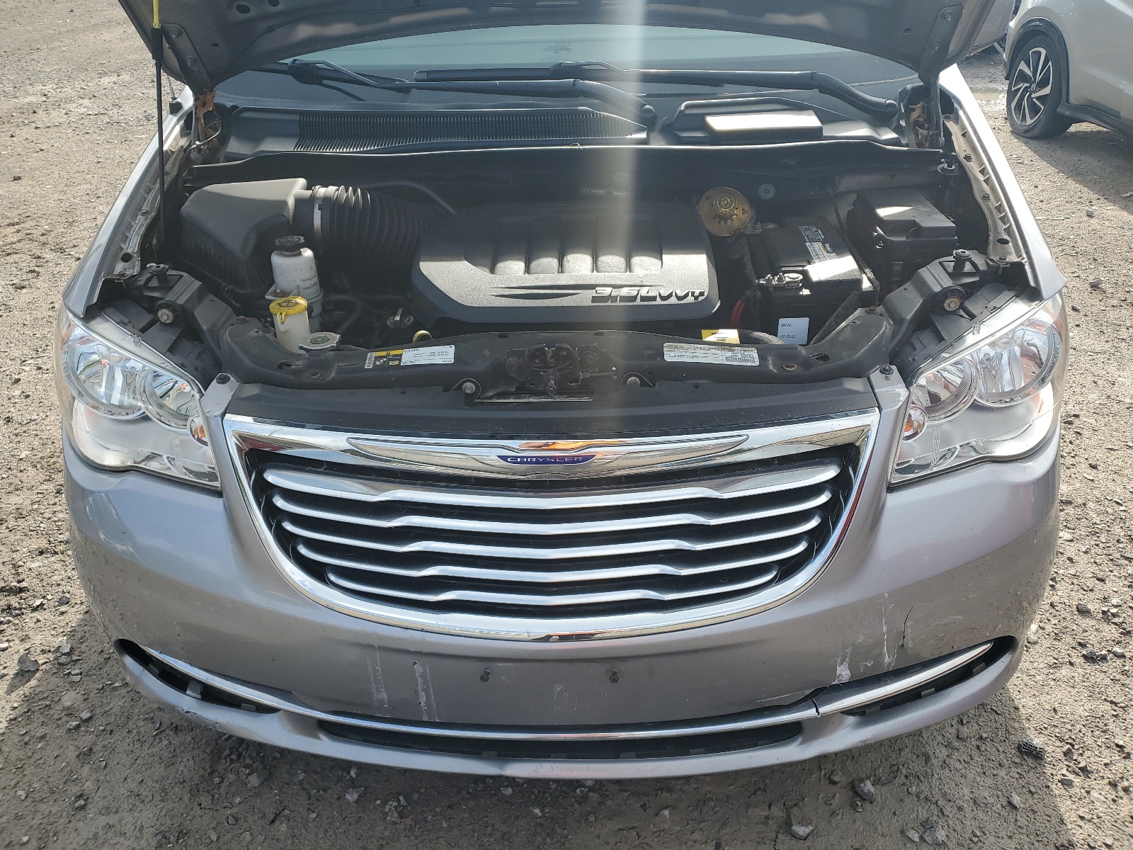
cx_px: 566
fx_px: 851
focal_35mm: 26
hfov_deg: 67.3
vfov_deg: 53.1
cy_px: 425
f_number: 1.5
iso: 50
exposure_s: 1/1429
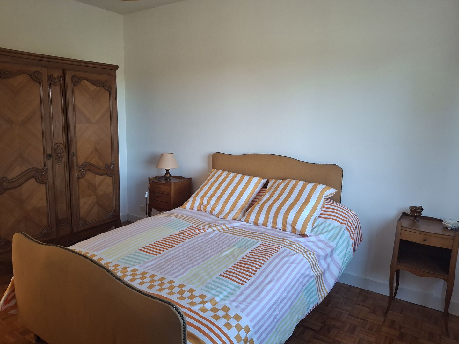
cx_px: 230
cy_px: 172
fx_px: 331
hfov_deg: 69.4
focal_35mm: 25
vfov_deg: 54.9
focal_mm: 4.69
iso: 200
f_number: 1.8
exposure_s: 1/100
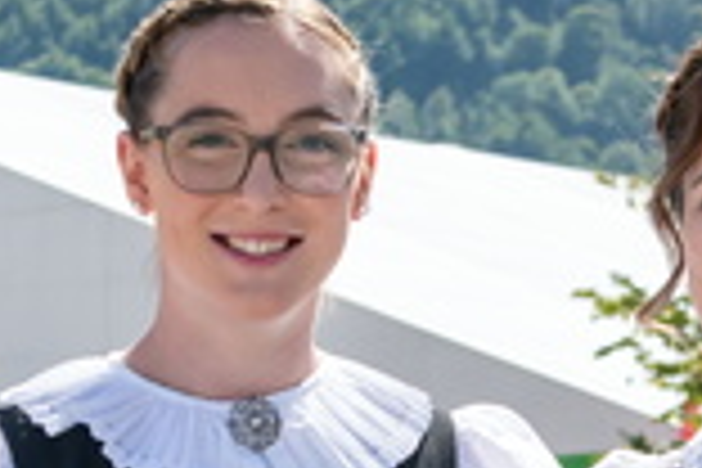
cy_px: 626
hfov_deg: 9.2
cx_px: 468
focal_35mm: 224
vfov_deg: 6.1
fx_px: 4368
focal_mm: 44
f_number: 5.6
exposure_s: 1/1000
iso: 400
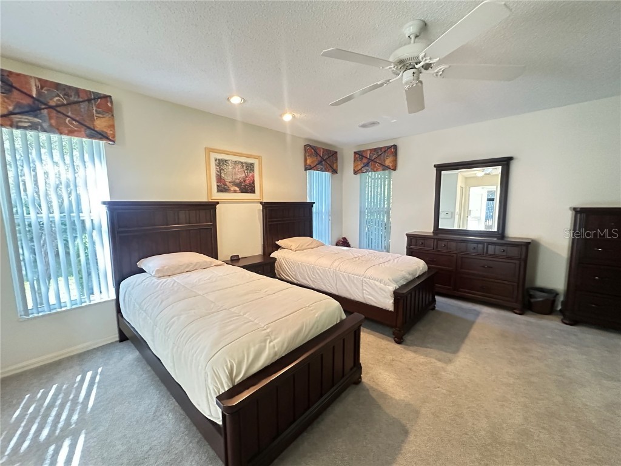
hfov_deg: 102.1
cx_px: 310
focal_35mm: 14
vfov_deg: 85.7
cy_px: 233
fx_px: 251
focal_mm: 2.22
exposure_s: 1/40
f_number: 2.2
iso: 1250
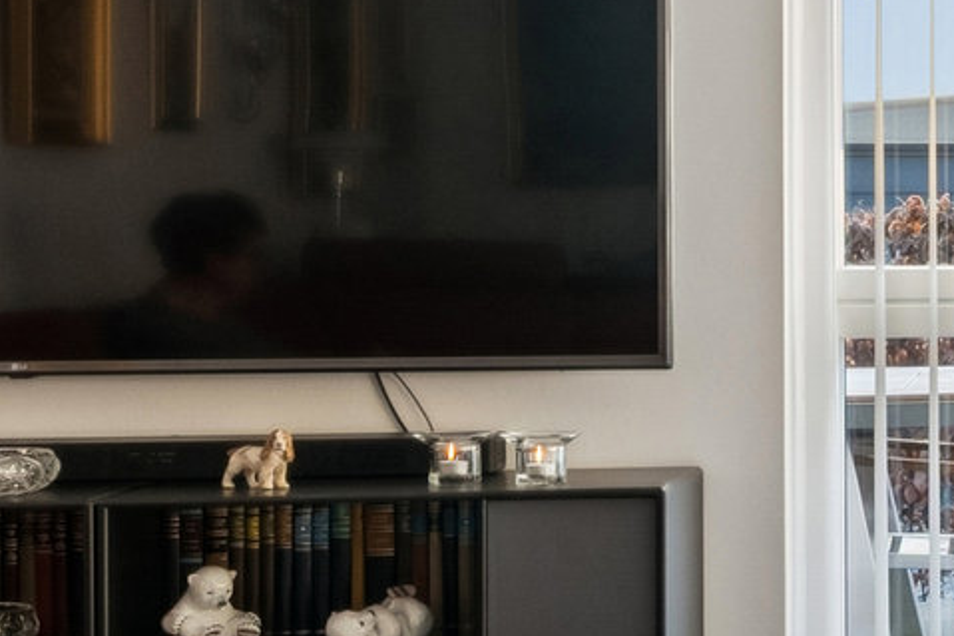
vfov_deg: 11.5
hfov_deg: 14.4
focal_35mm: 119
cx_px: 1900
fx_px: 3152
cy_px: 293
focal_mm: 19
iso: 800
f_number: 11
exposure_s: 1/30
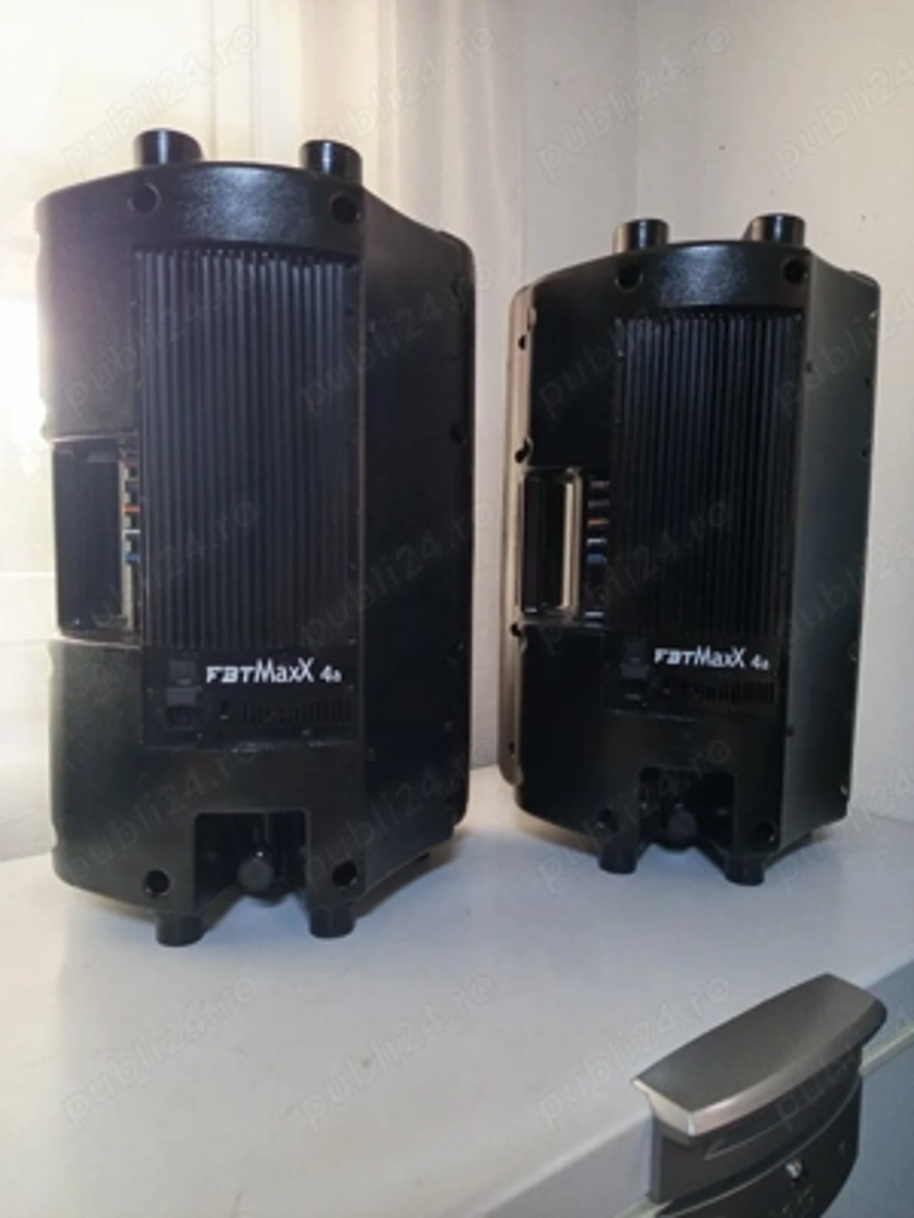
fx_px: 845
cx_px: 457
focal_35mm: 24
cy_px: 609
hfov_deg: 56.8
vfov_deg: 71.6
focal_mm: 5.24
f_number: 1.7
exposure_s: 1/33.3
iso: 963
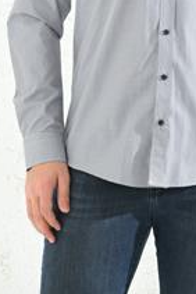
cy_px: -15
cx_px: 152
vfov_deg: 5.8
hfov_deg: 3.9
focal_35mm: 353
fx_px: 2878
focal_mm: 160
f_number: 6.3
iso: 125
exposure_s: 1/160
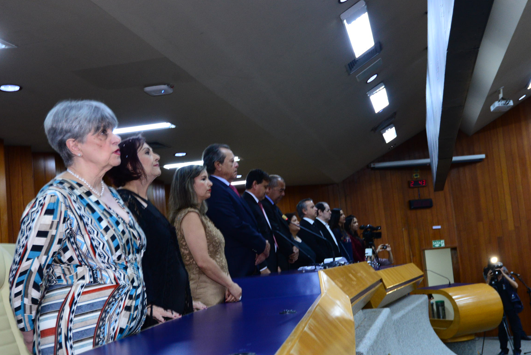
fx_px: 679
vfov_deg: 29.3
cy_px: 195
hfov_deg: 42.7
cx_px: 284
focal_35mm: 46
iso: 2000
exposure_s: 1/60
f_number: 5.6
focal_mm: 35
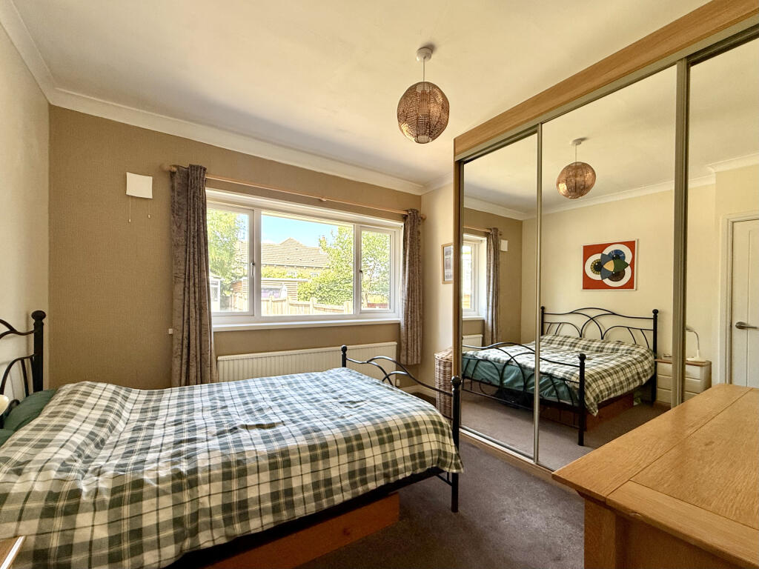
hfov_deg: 102.1
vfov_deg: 85.7
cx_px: 380
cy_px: 284
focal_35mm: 14
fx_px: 307
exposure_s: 1/99
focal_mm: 2.22
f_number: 2.2
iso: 80
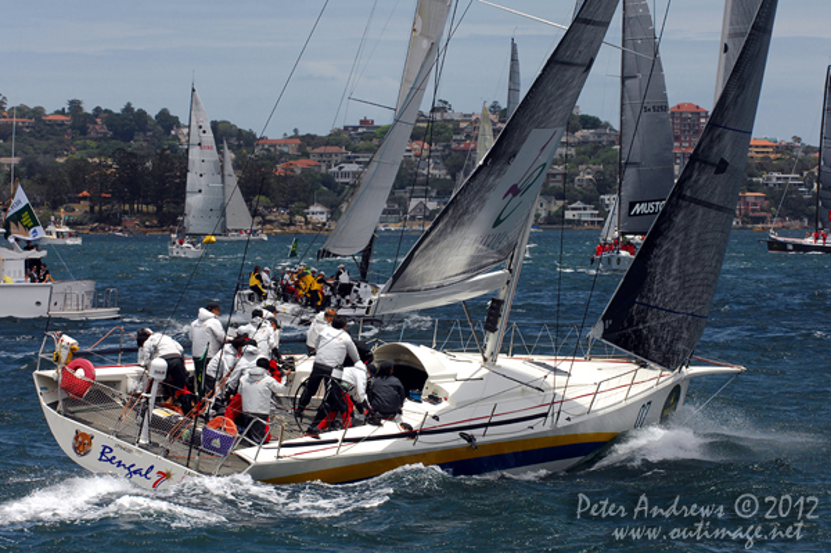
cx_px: 416
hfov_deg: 11.4
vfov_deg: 7.6
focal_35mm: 180
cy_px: 276
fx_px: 4151
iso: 400
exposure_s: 1/1000
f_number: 7.6
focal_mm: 120
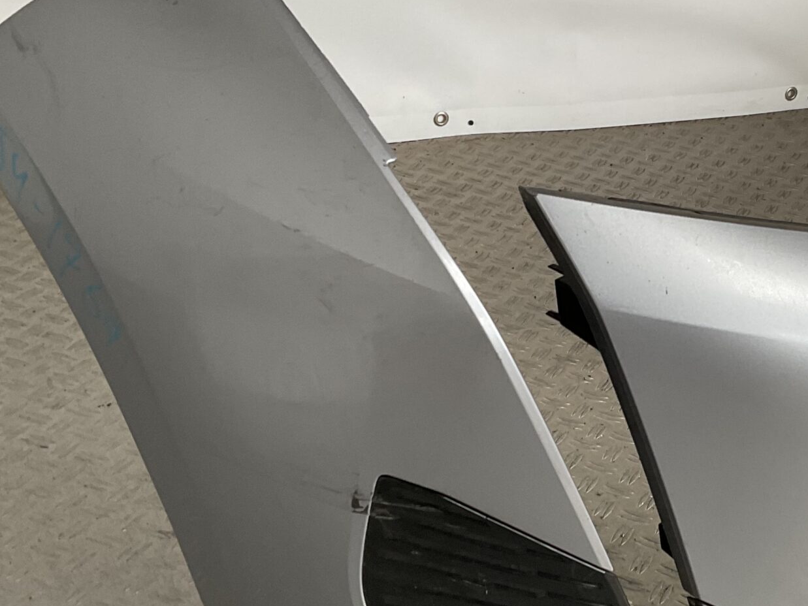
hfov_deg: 31.3
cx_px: 658
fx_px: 1401
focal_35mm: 60
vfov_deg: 24.4
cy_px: 327
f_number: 1.8
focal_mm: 3
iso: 50
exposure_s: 1/50
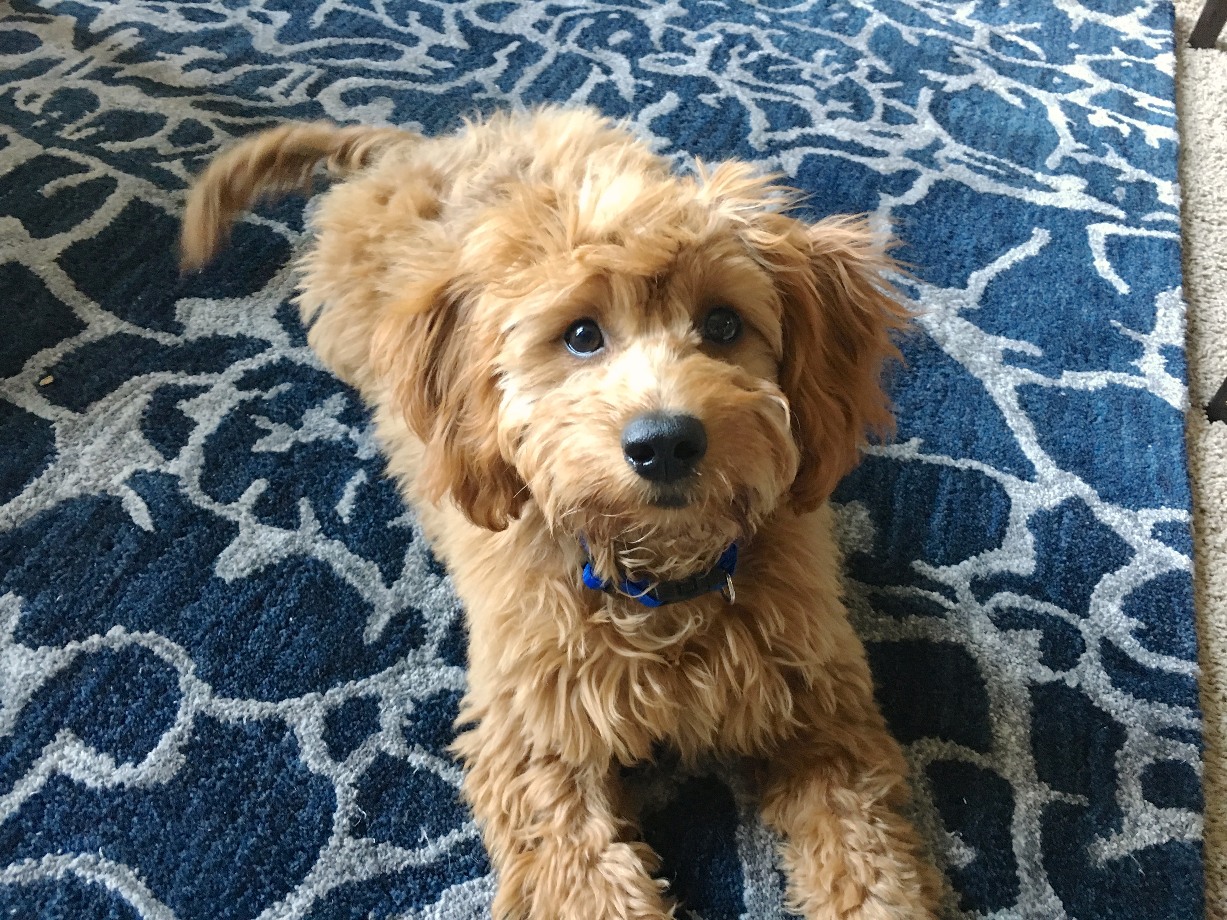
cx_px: 614
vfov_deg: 48.2
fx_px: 1028
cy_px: 460
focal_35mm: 29
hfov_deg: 61.7
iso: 200
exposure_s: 1/24
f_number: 2.2
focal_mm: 4.15
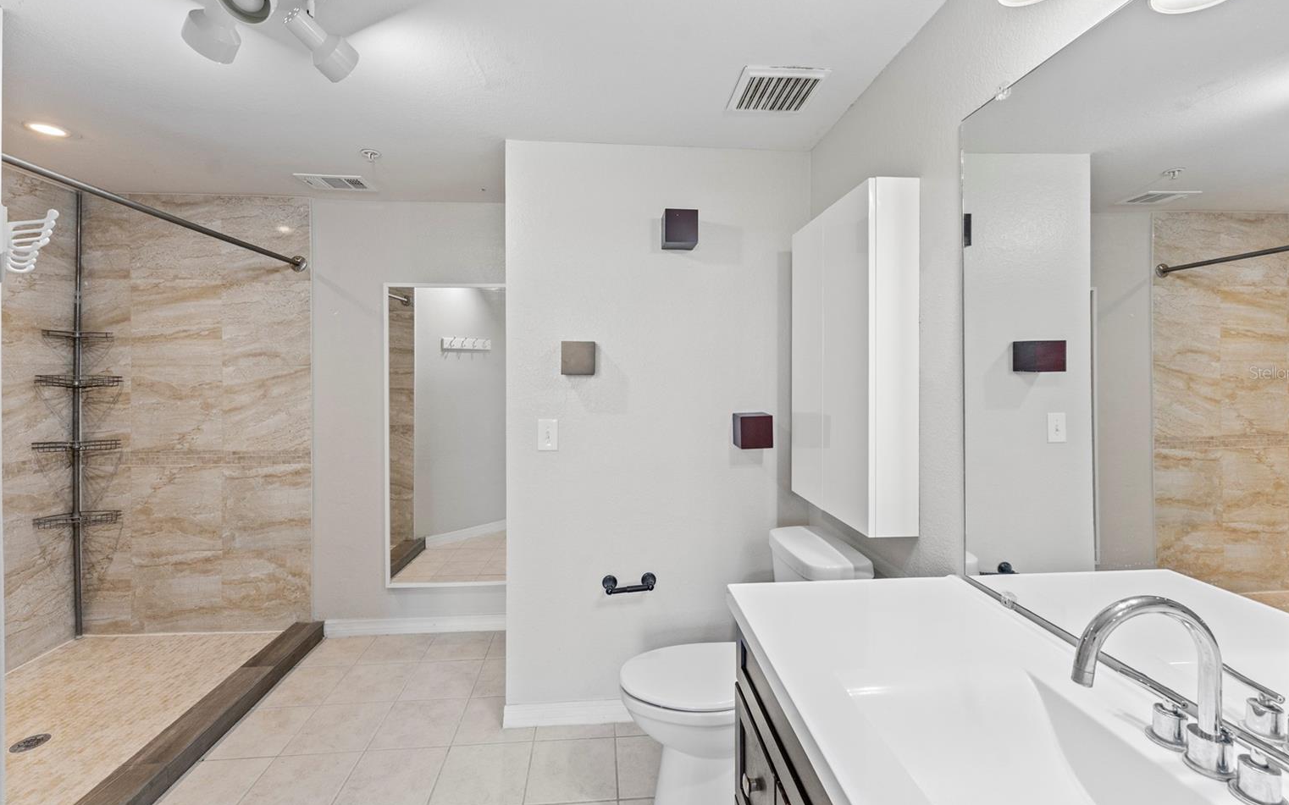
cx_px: 647
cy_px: 372
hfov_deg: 101.5
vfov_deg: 74.7
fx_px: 527
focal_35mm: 15
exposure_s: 1/25
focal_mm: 14
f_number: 7.1
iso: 400
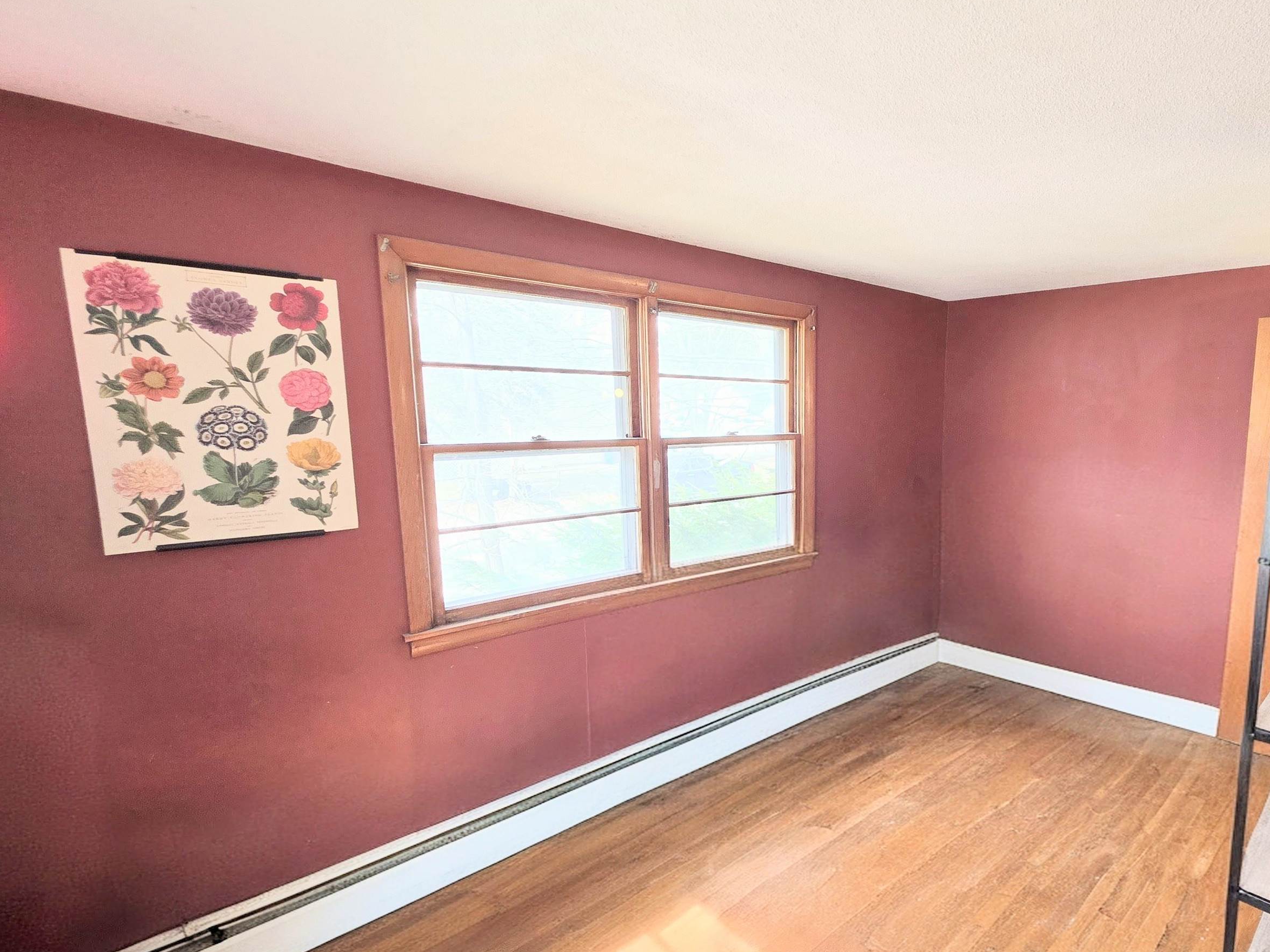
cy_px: 504
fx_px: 624
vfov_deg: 74.7
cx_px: 829
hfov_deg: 88.3
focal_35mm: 17
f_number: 1.9
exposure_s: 1/120
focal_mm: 2.2
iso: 200
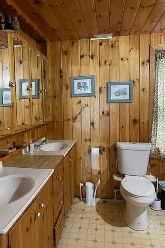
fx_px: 192
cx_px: 74
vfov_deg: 65.5
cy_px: 121
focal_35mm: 28
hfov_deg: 46.3
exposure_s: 1/40
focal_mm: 5.1
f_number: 1.6
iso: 640
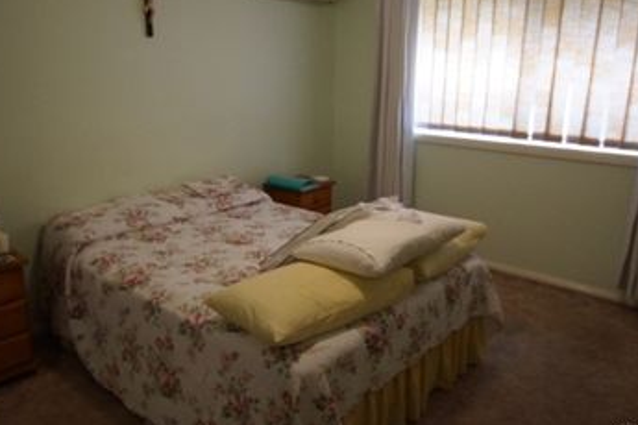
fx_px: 544
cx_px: 320
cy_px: 189
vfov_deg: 42.7
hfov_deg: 60.8
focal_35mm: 31
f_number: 4
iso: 2000
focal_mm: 15
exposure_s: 1/60
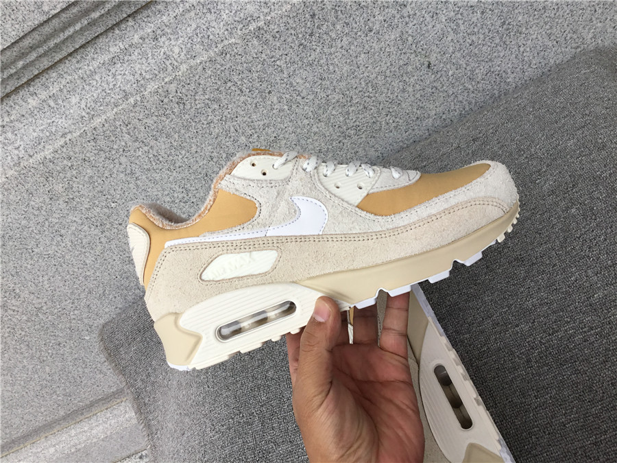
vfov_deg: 45.4
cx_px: 308
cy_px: 232
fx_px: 553
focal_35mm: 31
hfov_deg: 58.4
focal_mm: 3.3
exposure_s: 1/265
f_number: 2.4
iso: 25
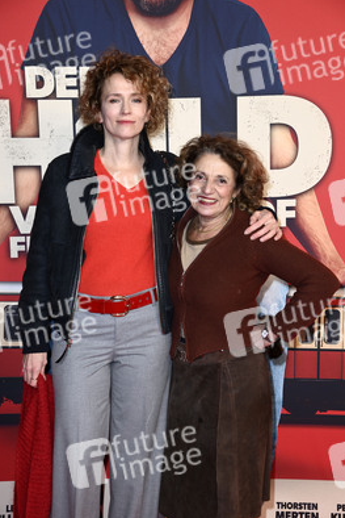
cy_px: 260
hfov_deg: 19.8
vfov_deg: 29.2
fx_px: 991
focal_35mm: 69
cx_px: 172
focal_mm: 68
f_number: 5.6
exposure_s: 1/200
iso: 640
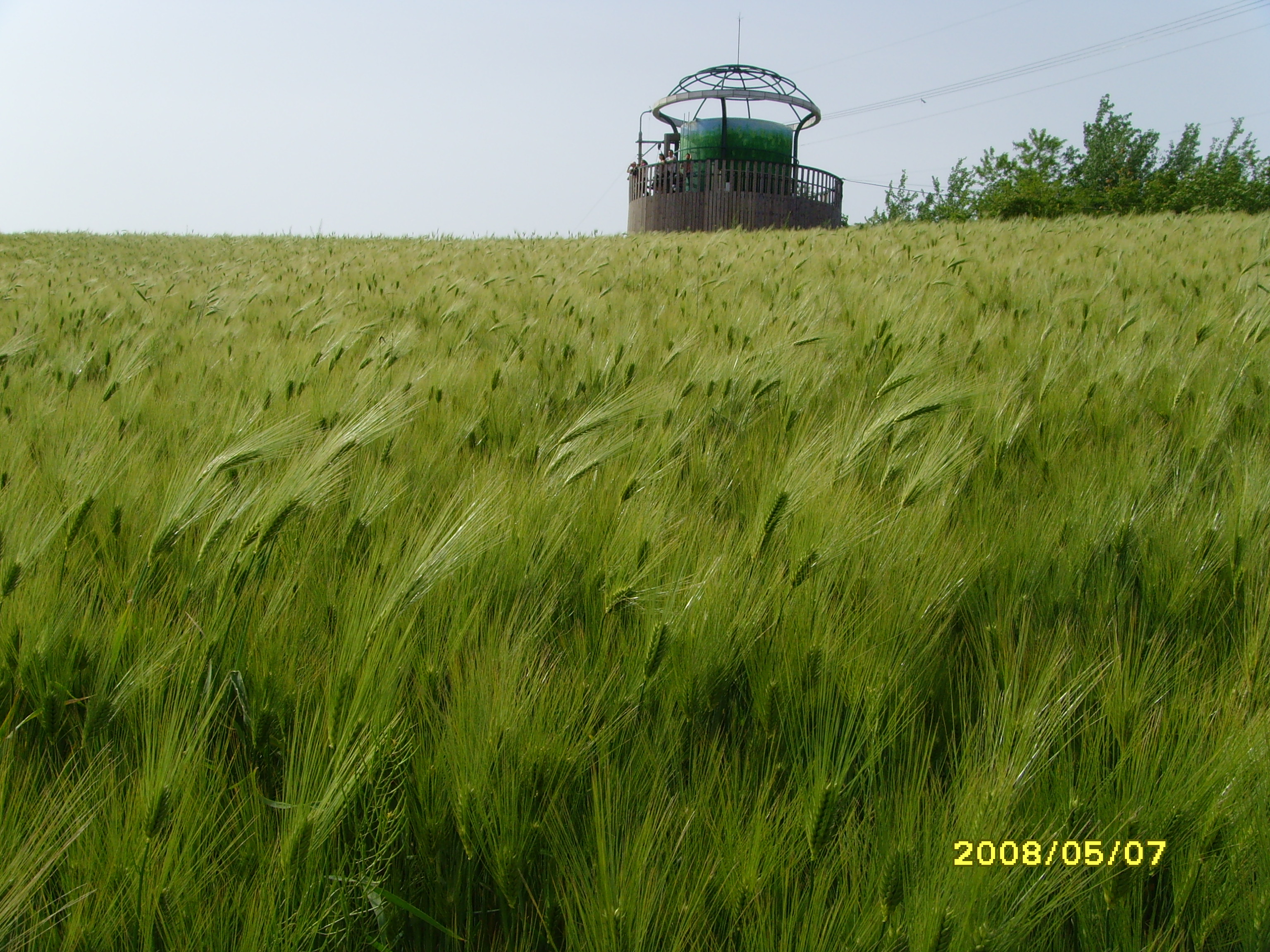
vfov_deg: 36.8
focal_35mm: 39
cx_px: 635
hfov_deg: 47.9
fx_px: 1431
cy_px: 476
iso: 80
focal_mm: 6.6
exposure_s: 1/500
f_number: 6.3
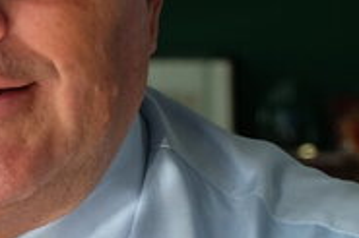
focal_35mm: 351
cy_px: 367
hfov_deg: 5.8
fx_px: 3497
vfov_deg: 3.9
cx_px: -188
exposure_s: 1/125
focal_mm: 39
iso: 200
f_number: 3.6
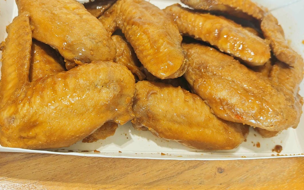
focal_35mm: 44
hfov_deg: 45.2
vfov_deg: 29.1
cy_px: 71
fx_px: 365
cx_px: 135
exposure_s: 1/60
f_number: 2.8
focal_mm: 8.72
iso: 209
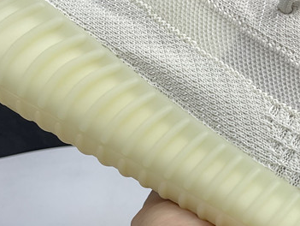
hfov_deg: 25.7
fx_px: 642
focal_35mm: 74
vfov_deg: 19.8
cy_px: 165
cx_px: 253
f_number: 1.6
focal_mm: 4.2
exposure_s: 1/100
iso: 40
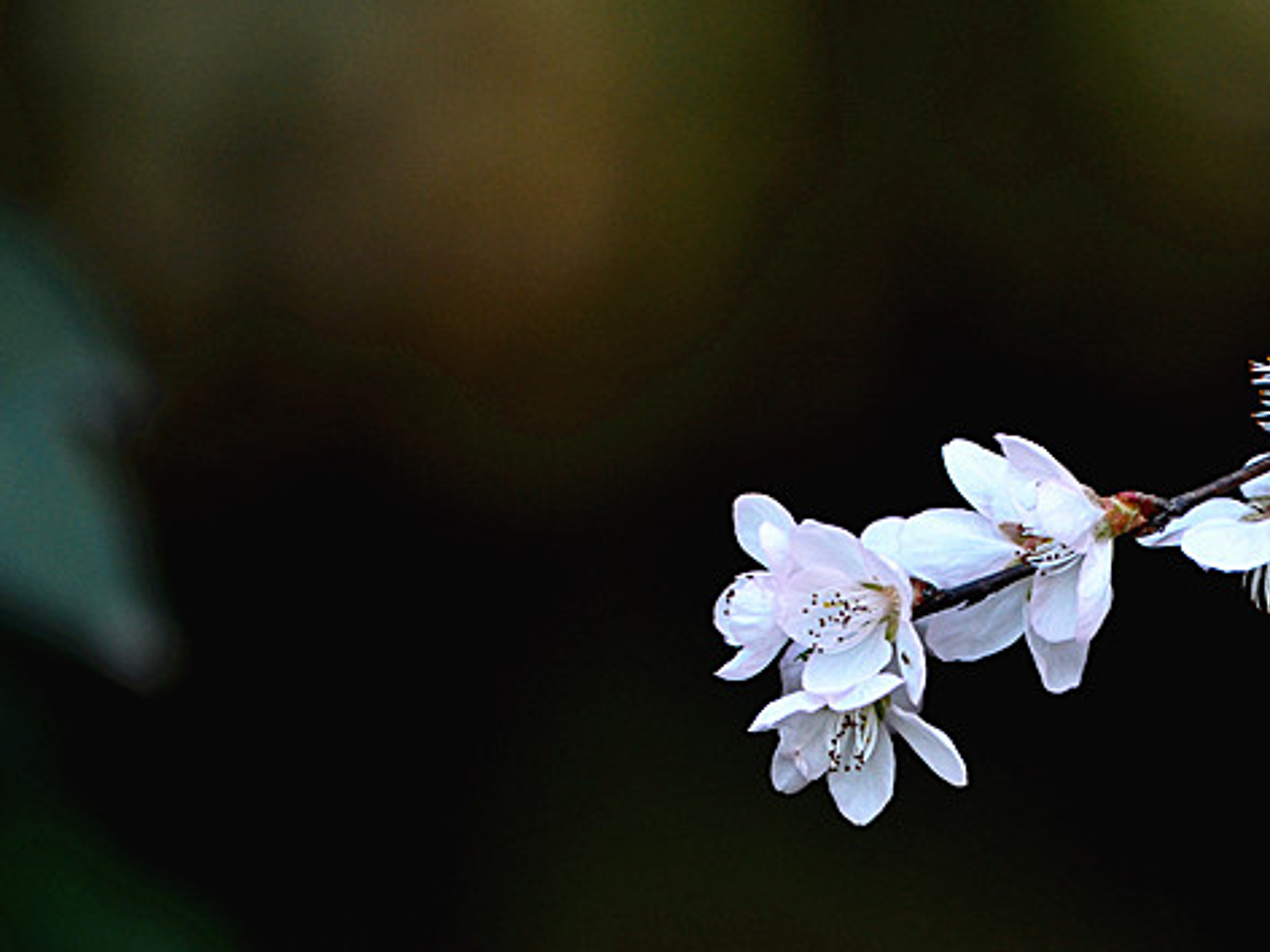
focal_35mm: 488
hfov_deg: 4.1
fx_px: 17904
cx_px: 861
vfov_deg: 3.0
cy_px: 636
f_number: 2.8
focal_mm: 200
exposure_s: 1/125
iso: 320
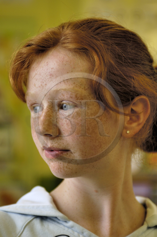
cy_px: 118
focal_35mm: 105
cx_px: 78
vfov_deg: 19.5
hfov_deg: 13.0
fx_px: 689
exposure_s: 1/90
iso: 200
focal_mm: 70
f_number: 2.8
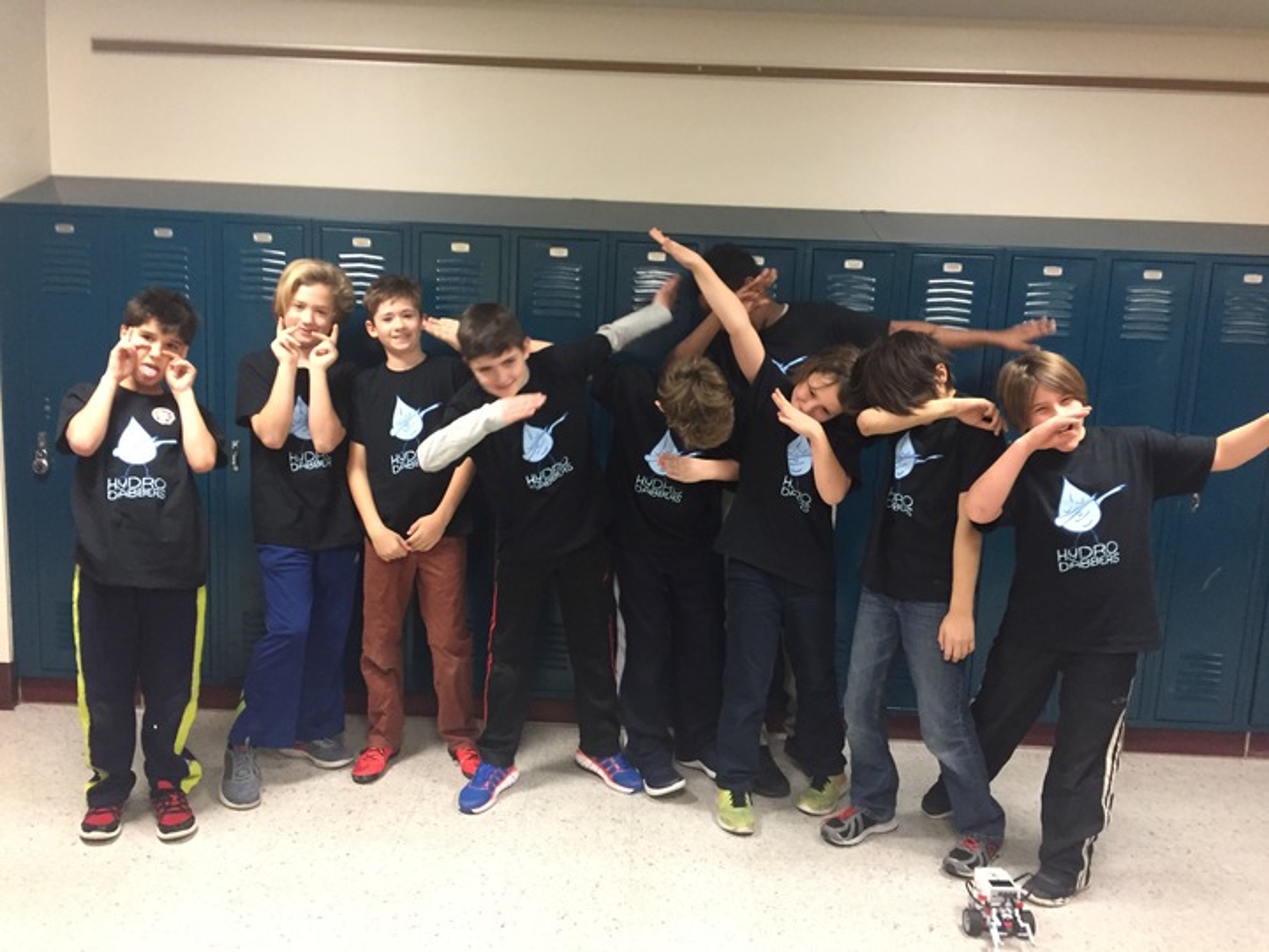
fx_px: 1063
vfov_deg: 48.2
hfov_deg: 61.7
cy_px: 476
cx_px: 634
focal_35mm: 29
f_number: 2.2
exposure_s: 1/24
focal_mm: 4.15
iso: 250
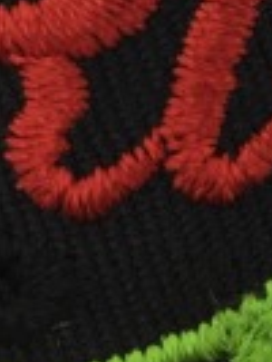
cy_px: -478
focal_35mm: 204
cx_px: 484
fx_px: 2134
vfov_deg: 8.9
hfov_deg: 7.1
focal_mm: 4.15
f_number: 2.2
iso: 50
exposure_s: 1/100
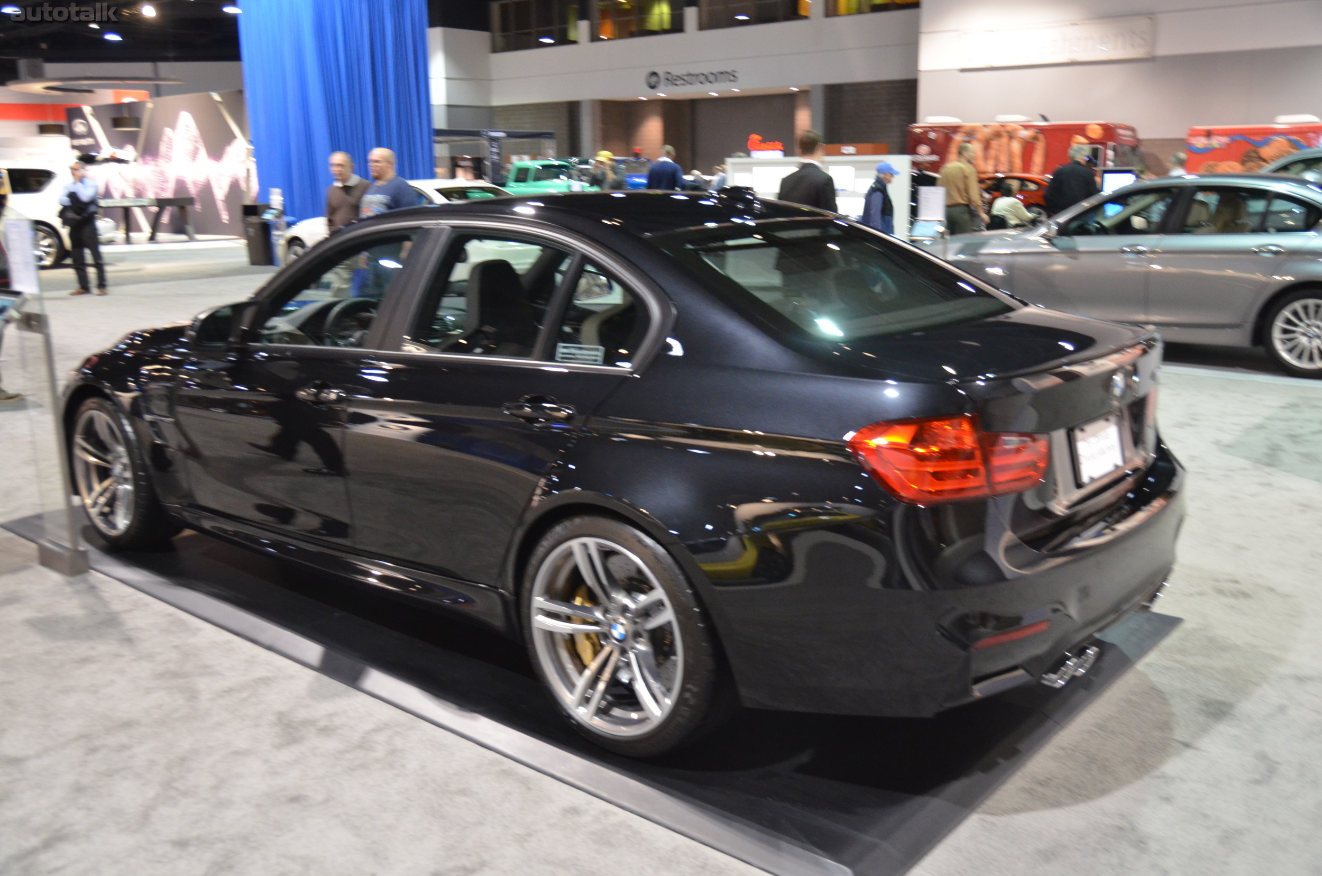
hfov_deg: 57.3
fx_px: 1209
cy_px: 438
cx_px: 661
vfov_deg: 39.8
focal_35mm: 33
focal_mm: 22
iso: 1600
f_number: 3.8
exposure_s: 1/30
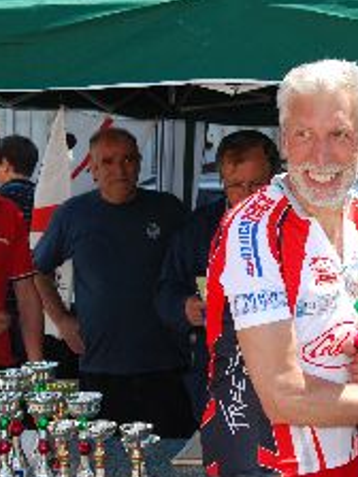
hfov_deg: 16.7
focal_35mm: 87
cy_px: 244
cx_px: 332
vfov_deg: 22.5
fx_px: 1200
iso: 100
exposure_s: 1/125
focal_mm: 30
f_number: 6.3
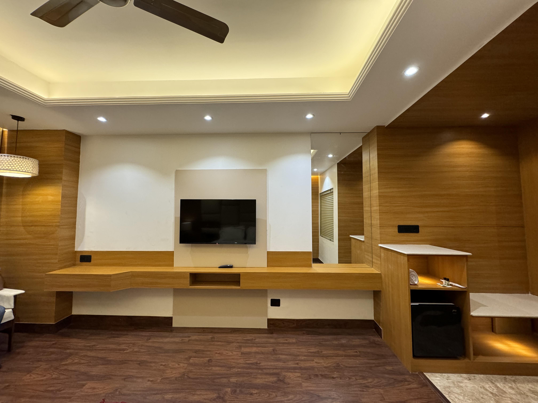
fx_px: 218
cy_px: 202
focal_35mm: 14
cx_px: 269
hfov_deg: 102.1
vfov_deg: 85.7
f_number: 2.2
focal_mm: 2.22
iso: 320
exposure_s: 1/100
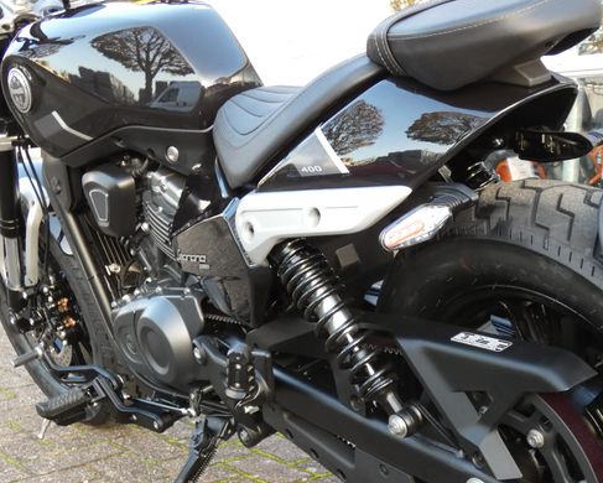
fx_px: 1053
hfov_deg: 31.9
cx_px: 337
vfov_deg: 25.8
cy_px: 285
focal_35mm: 59
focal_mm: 8.2
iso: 500
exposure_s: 1/80
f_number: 3.8
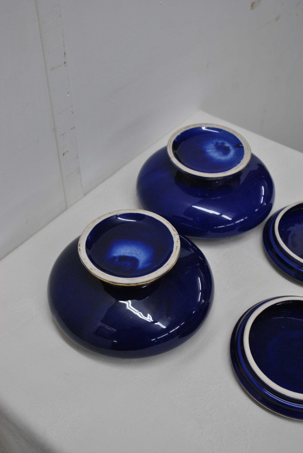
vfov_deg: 44.9
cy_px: 226
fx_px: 548
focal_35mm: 44
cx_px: 152
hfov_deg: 30.9
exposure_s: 1/40
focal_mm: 29
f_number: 4.5
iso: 400
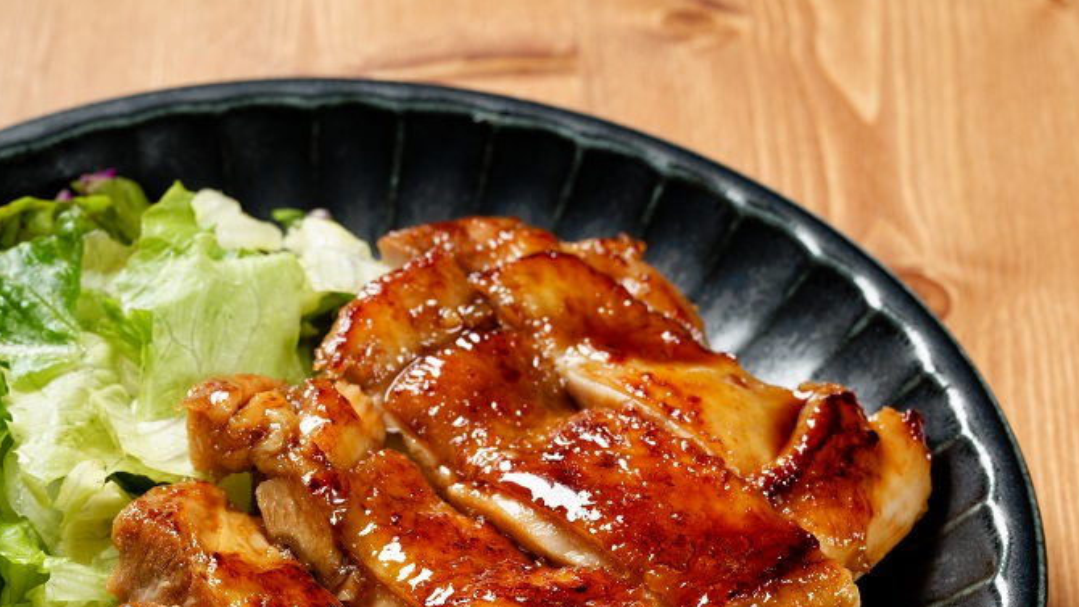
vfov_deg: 9.6
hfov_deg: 17.0
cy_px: 576
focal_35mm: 126
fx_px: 3605
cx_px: 324
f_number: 8
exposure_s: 1/160
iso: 100
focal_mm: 70
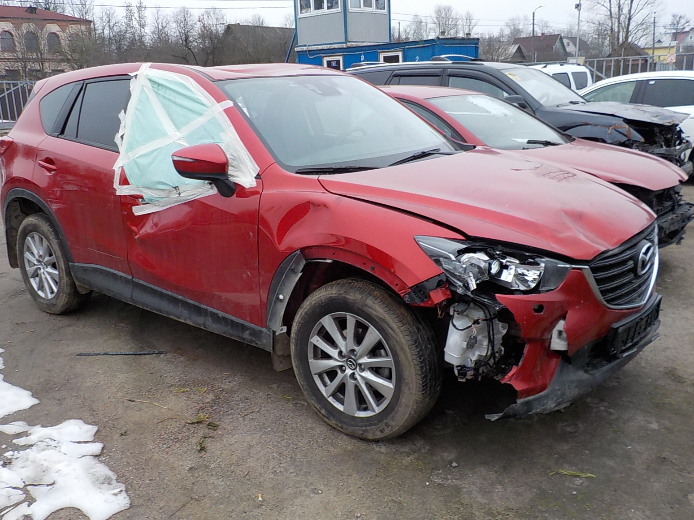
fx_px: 622
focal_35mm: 31
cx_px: 340
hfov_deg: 58.3
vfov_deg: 45.4
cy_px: 262
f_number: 3.3
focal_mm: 4.1
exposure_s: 1/30
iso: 125
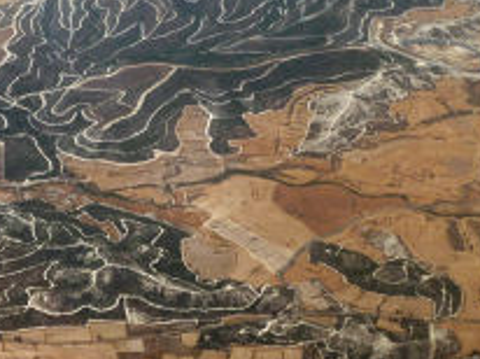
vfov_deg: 14.6
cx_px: 137
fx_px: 1399
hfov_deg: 19.4
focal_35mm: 101
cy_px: 119
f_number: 3.8
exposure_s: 1/320
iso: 100
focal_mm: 8.5
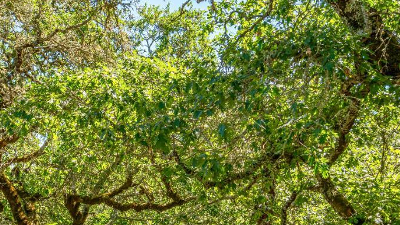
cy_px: 252
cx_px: 116
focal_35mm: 51
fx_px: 541
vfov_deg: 22.1
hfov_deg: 39.8
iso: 400
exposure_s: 1/125
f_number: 11
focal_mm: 22
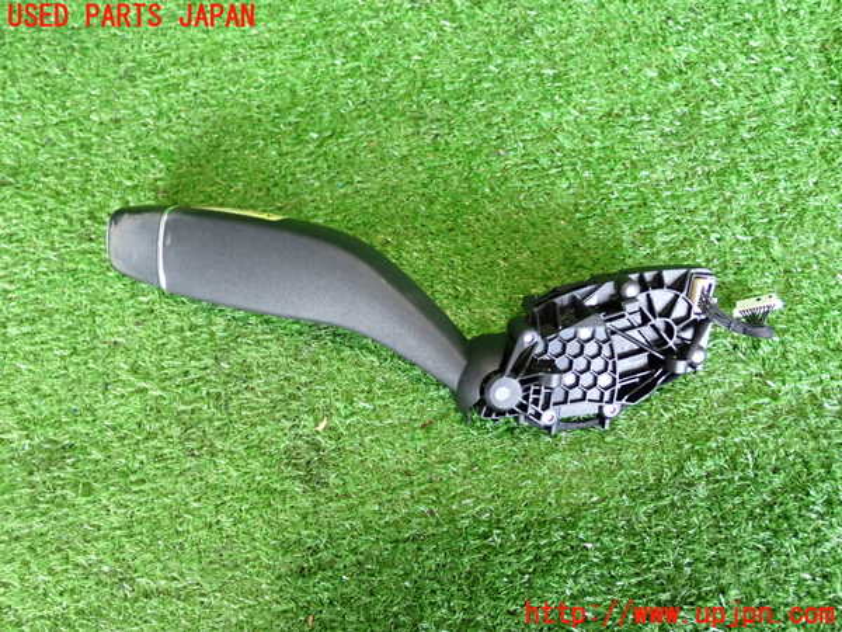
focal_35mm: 32
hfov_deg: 56.8
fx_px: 778
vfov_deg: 44.2
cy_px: 316
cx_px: 421
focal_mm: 5.79
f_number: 2.4
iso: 500
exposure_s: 1/30
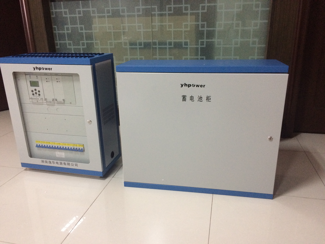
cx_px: 162
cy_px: 122
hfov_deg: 61.7
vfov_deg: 48.2
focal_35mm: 29
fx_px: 272
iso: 320
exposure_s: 1/20
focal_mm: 4.15
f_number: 2.2
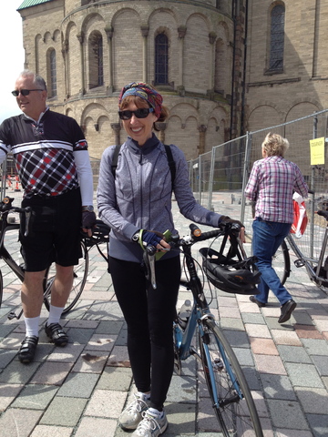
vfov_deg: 52.6
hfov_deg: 40.7
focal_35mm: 35
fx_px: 442
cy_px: 218
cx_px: 164
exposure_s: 1/1175
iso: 64
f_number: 2.4
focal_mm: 4.28
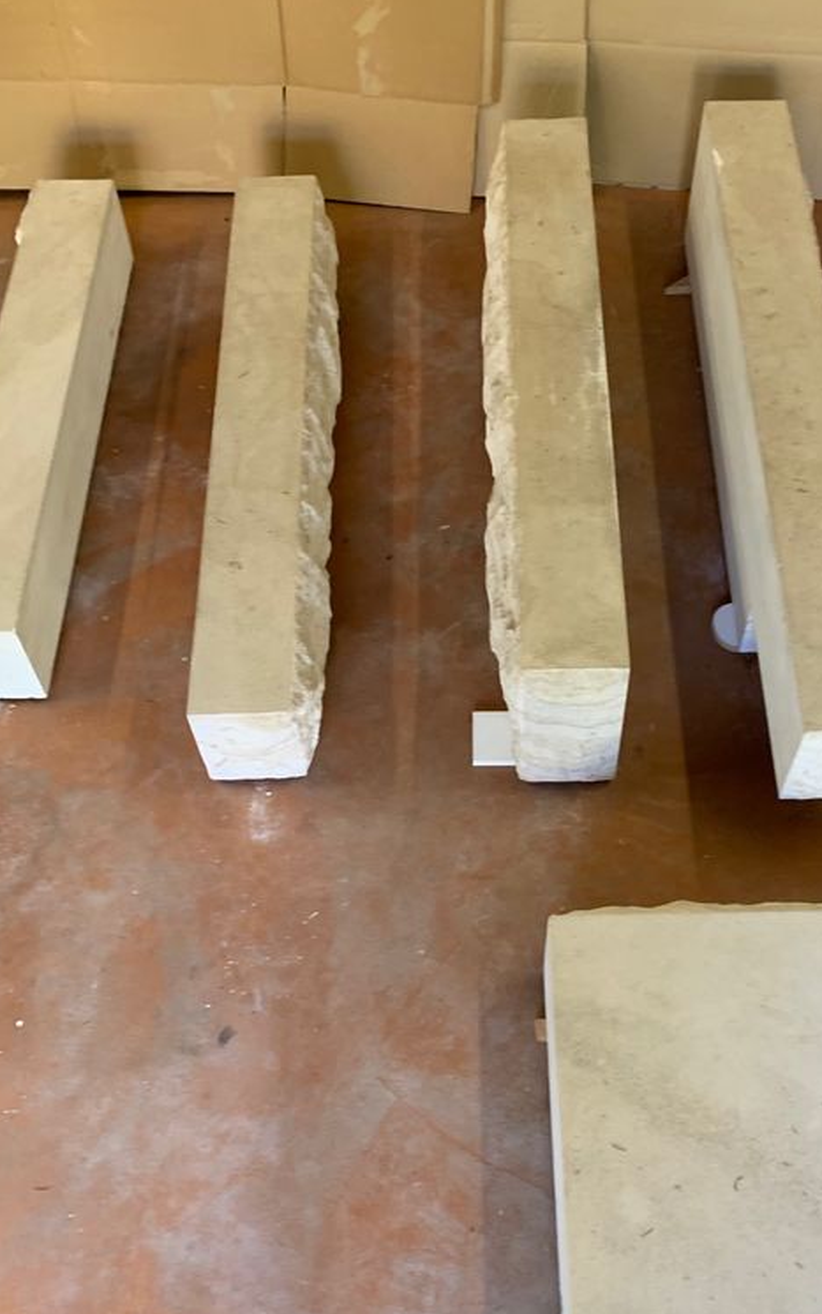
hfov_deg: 34.3
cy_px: 804
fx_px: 1325
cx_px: 504
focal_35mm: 37
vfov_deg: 52.3
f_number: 1.8
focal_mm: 4.25
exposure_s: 1/50
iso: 100
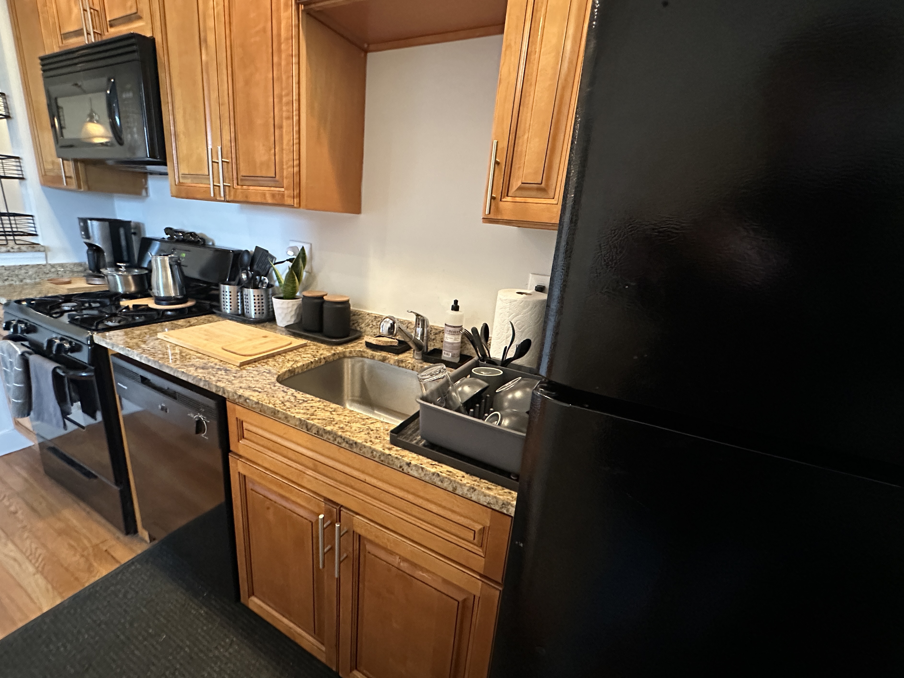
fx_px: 392
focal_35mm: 15
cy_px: 336
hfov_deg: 98.1
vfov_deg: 81.7
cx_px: 426
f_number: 2.2
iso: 800
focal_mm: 2.22
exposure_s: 1/60
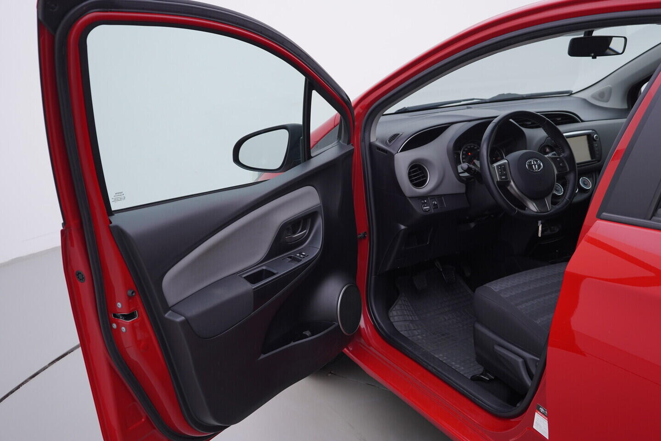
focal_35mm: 36
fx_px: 661
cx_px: 330
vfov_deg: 36.9
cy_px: 220
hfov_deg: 53.1
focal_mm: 24
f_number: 3.5
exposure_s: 1/60
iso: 125
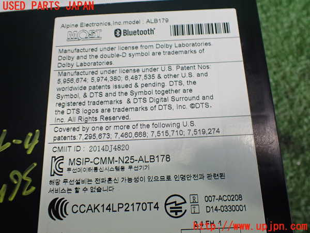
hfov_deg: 60.0
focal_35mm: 30
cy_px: 116
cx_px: 155
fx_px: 269
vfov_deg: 46.8
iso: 320
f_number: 2.3
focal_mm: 5.4
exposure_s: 1/125
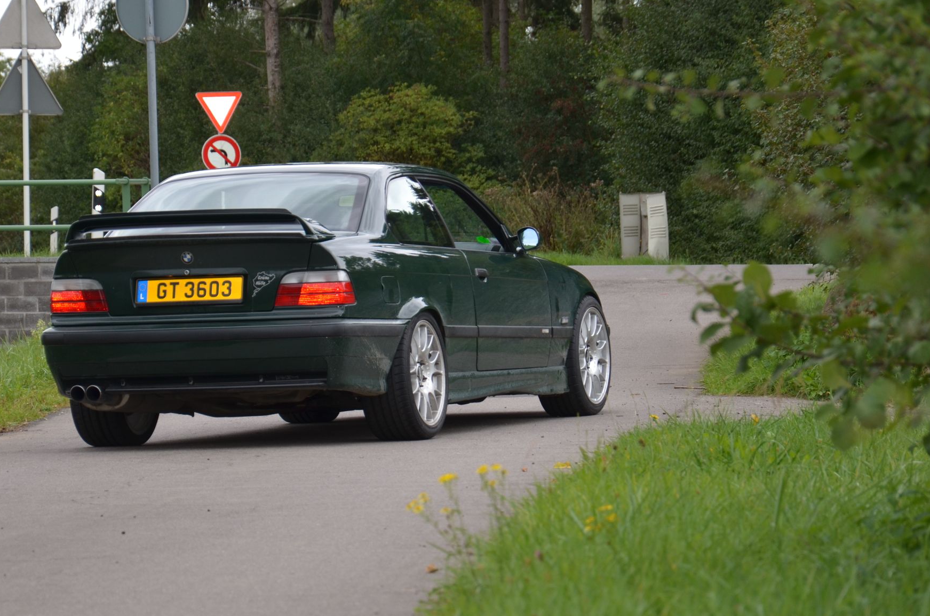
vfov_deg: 6.1
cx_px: 420
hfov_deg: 9.3
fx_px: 5741
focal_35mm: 223
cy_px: 306
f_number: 5.6
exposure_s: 1/160
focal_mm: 105
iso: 200
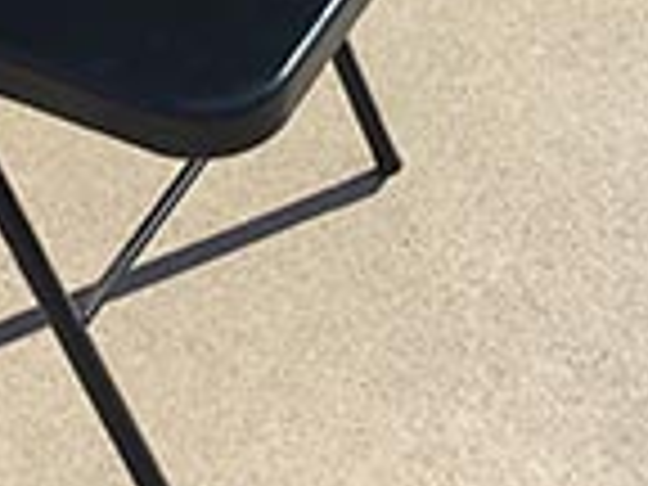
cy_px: -94
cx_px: 212
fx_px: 1610
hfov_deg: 22.7
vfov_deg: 16.5
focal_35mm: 86
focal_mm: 3.3
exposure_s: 1/684
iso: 25
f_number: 2.4
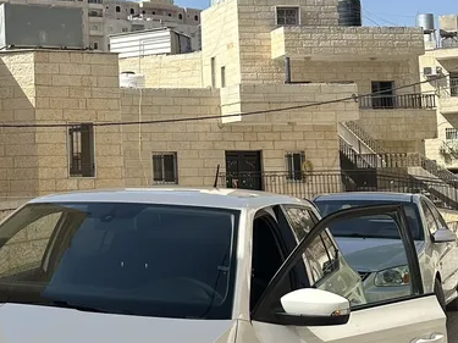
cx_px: 99
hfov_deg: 43.8
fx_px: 542
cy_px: 228
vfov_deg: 34.8
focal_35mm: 41
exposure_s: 1/4545
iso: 80
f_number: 1.78
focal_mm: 6.86
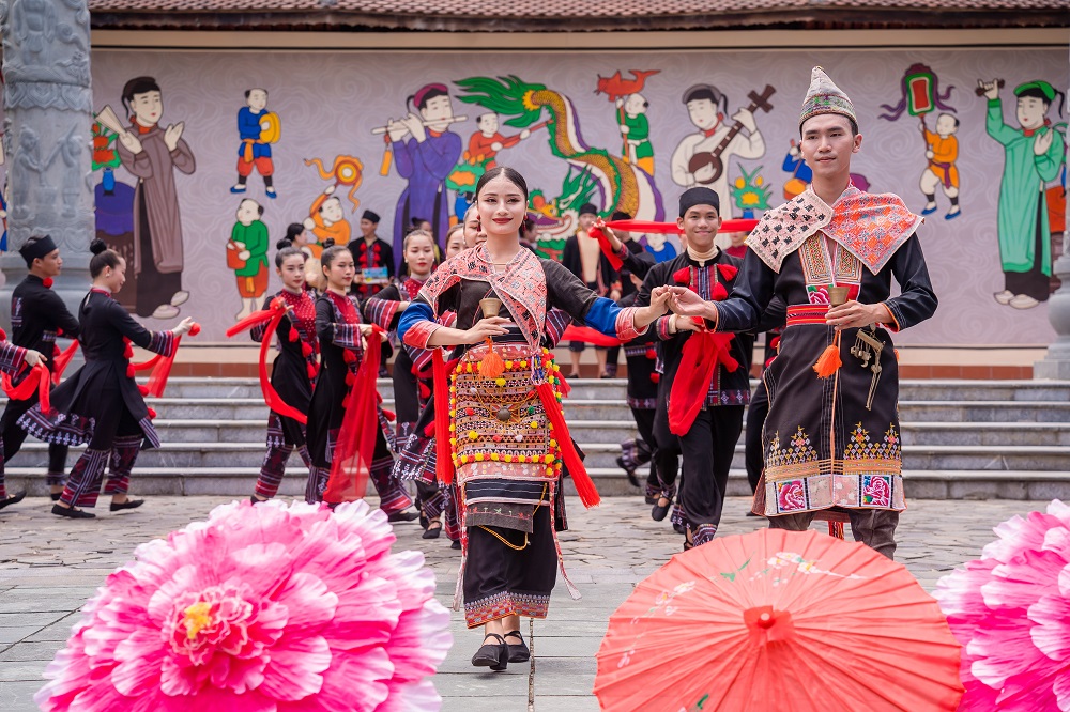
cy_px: 356
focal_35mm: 75
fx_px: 2228
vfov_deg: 18.2
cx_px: 535
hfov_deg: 27.0
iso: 100
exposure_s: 1/320
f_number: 4.5
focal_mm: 75
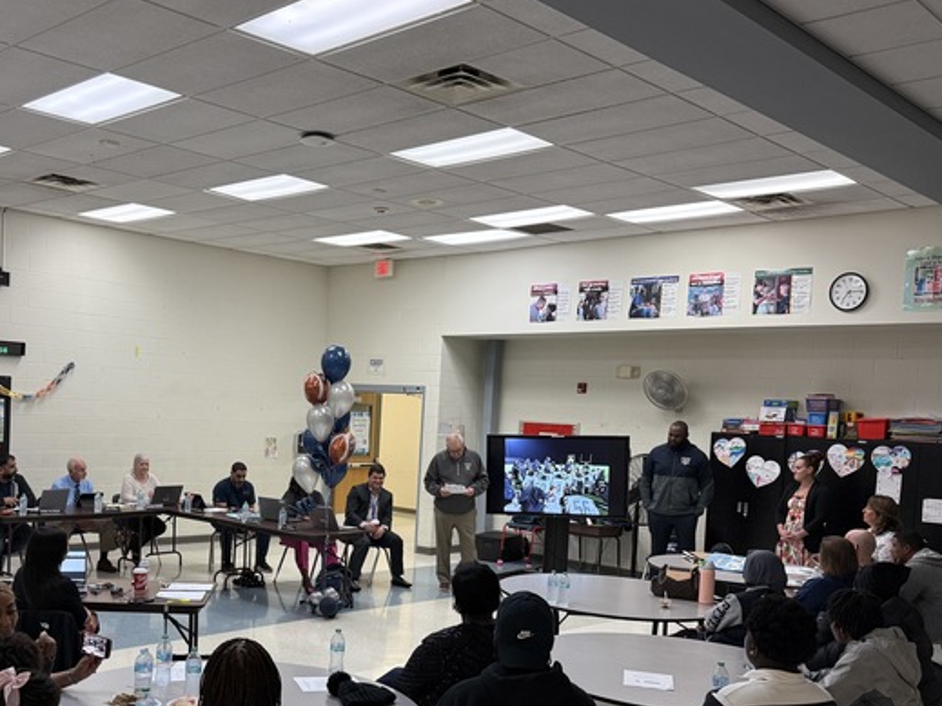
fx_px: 1007
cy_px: 461
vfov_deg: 38.3
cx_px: 339
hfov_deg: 49.5
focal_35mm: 37
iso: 200
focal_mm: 6.76
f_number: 1.78
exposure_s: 1/120
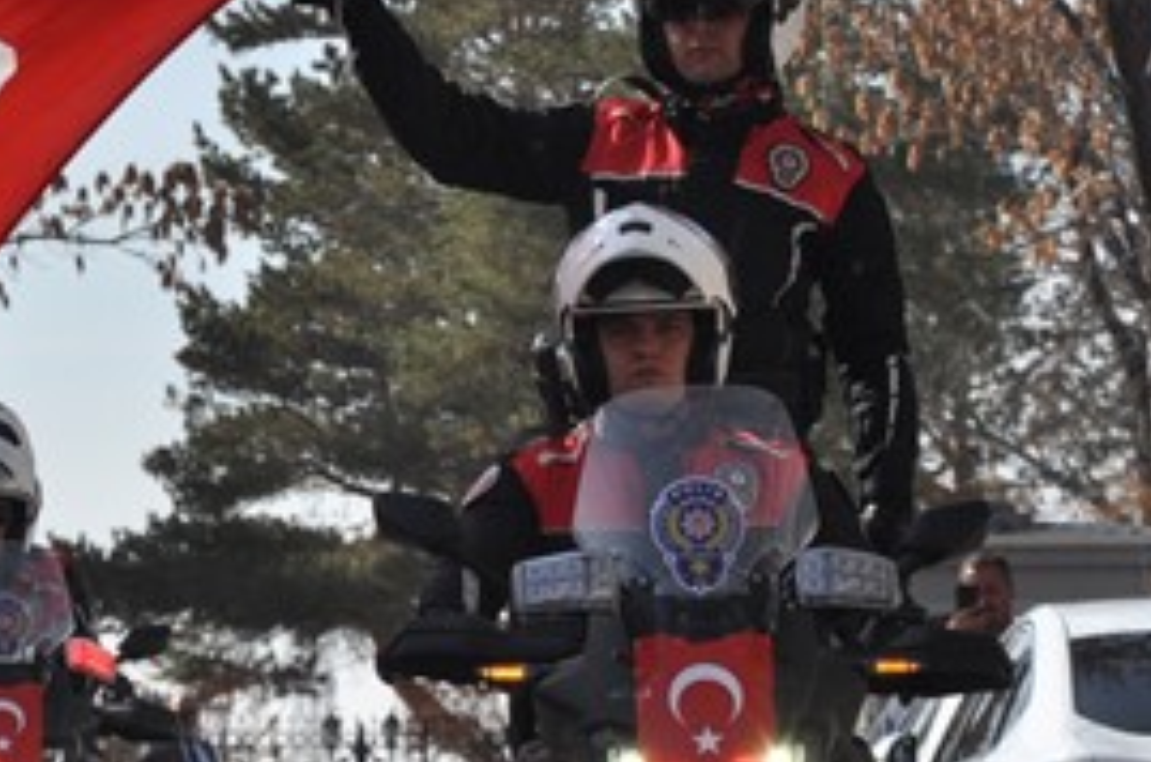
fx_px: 10654
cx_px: 188
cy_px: 595
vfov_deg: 4.1
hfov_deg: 6.2
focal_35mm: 334
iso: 500
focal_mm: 92
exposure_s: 1/1000
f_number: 8
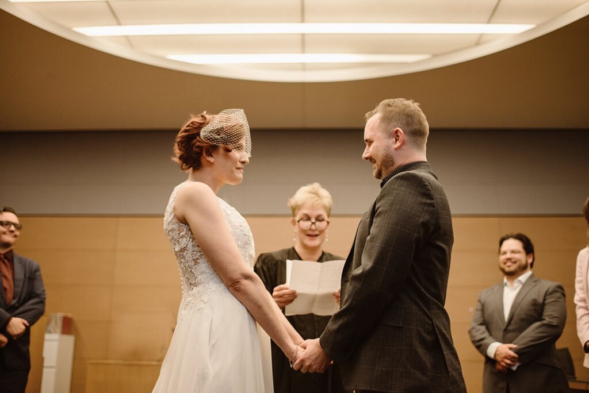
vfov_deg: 37.9
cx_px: 294
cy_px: 196
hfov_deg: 54.4
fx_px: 573
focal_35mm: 35
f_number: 2
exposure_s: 1/320
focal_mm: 35
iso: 1250
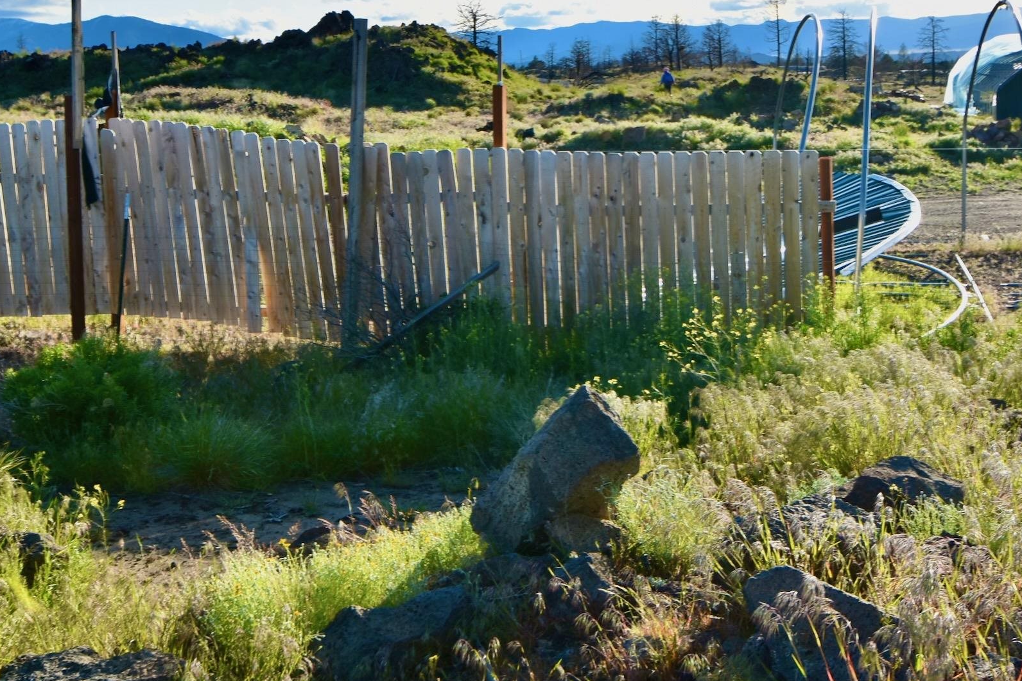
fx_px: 1271
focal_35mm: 45
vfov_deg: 29.6
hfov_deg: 43.7
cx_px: 560
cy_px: 185
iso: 160
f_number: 8
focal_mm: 19
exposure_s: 1/250
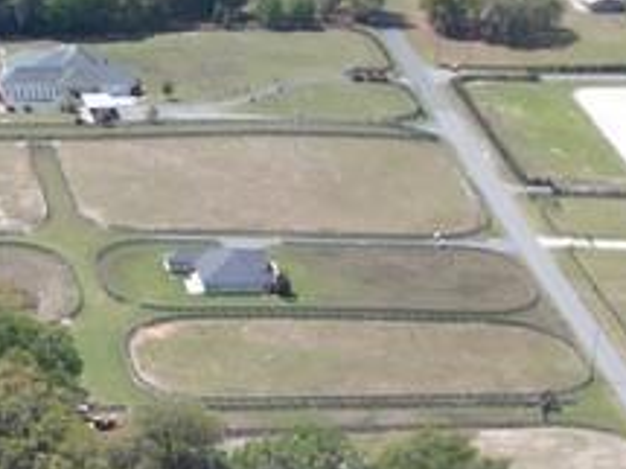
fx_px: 3235
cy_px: 661
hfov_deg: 10.7
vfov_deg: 8.1
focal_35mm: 179
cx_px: -312
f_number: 1.7
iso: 110
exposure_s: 1/2000
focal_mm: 6.72
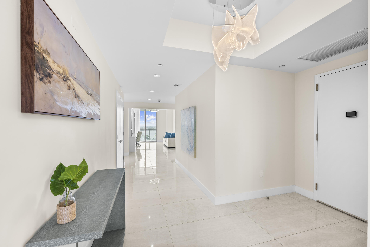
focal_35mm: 14
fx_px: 144
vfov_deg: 81.2
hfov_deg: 104.3
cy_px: 124
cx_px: 185
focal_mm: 14
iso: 64
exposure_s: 1/3
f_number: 8
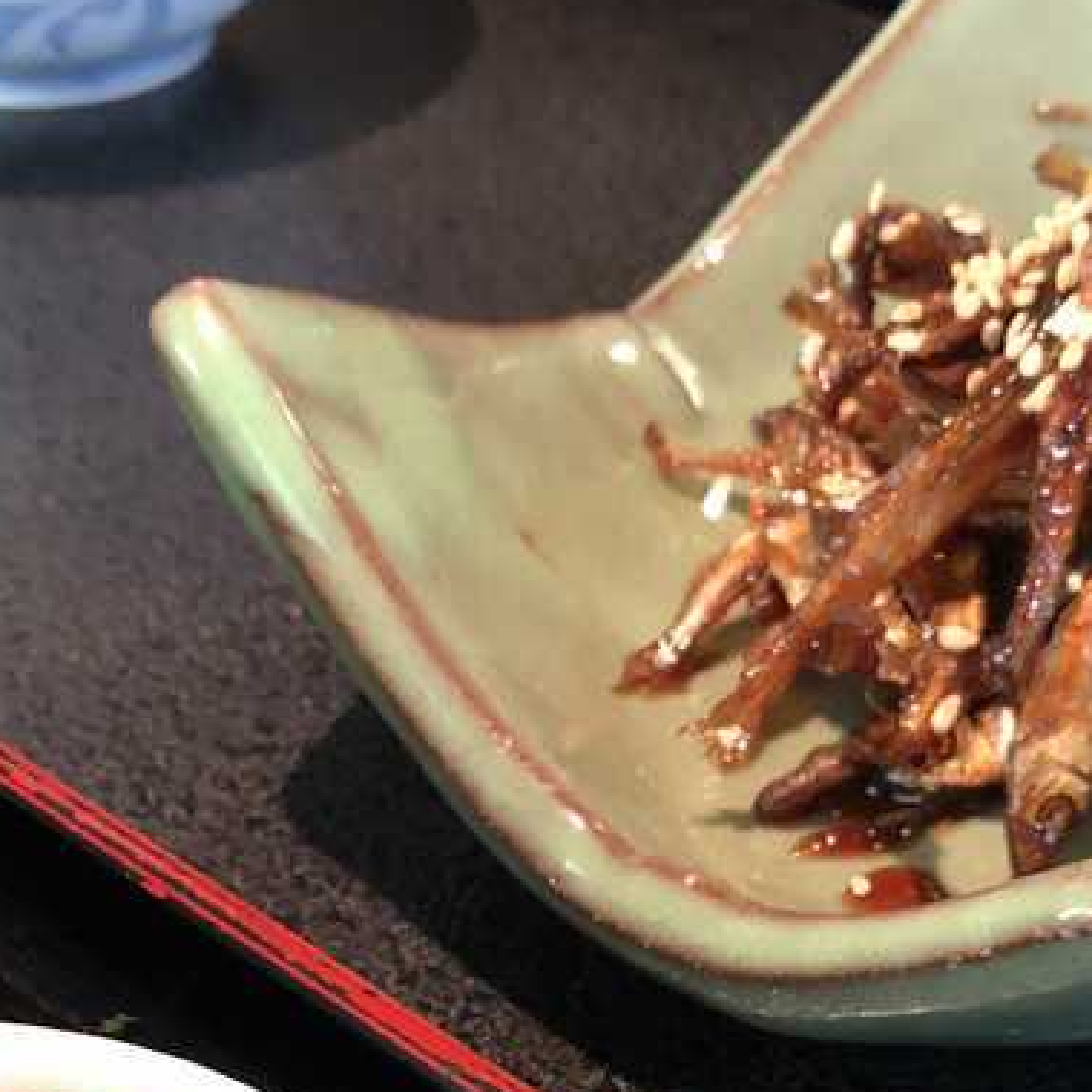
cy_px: 1230
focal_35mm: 81
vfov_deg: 20.3
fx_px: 2891
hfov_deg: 21.1
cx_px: 911
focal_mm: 3.99
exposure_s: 1/9
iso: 100
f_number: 1.8
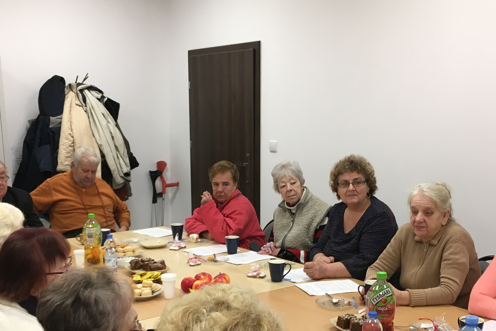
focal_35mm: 46
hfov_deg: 42.7
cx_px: 243
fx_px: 634
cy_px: 247
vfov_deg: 28.8
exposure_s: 1/33
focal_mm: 4.15
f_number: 2.2
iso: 40
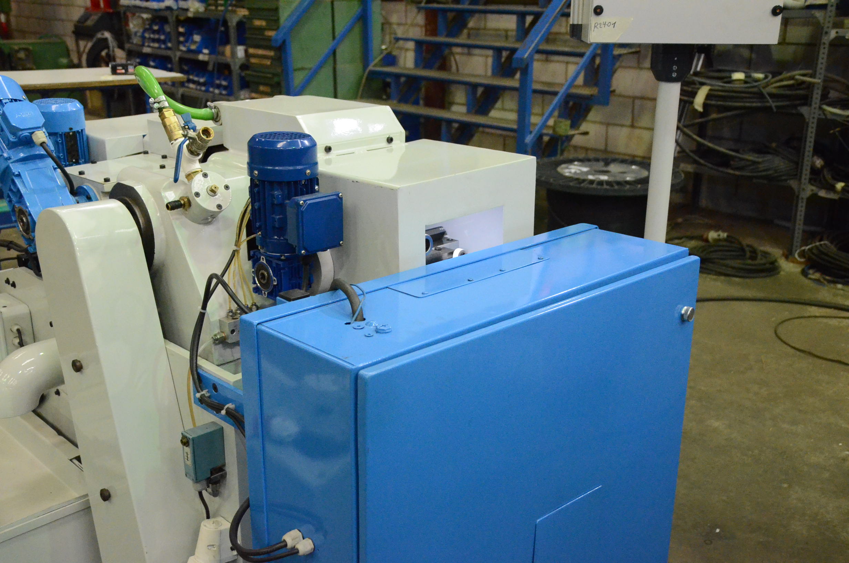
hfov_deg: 49.6
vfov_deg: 34.1
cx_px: 424
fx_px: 918
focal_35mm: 39
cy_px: 282
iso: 6400
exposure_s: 1/400
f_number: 3.8
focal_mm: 26
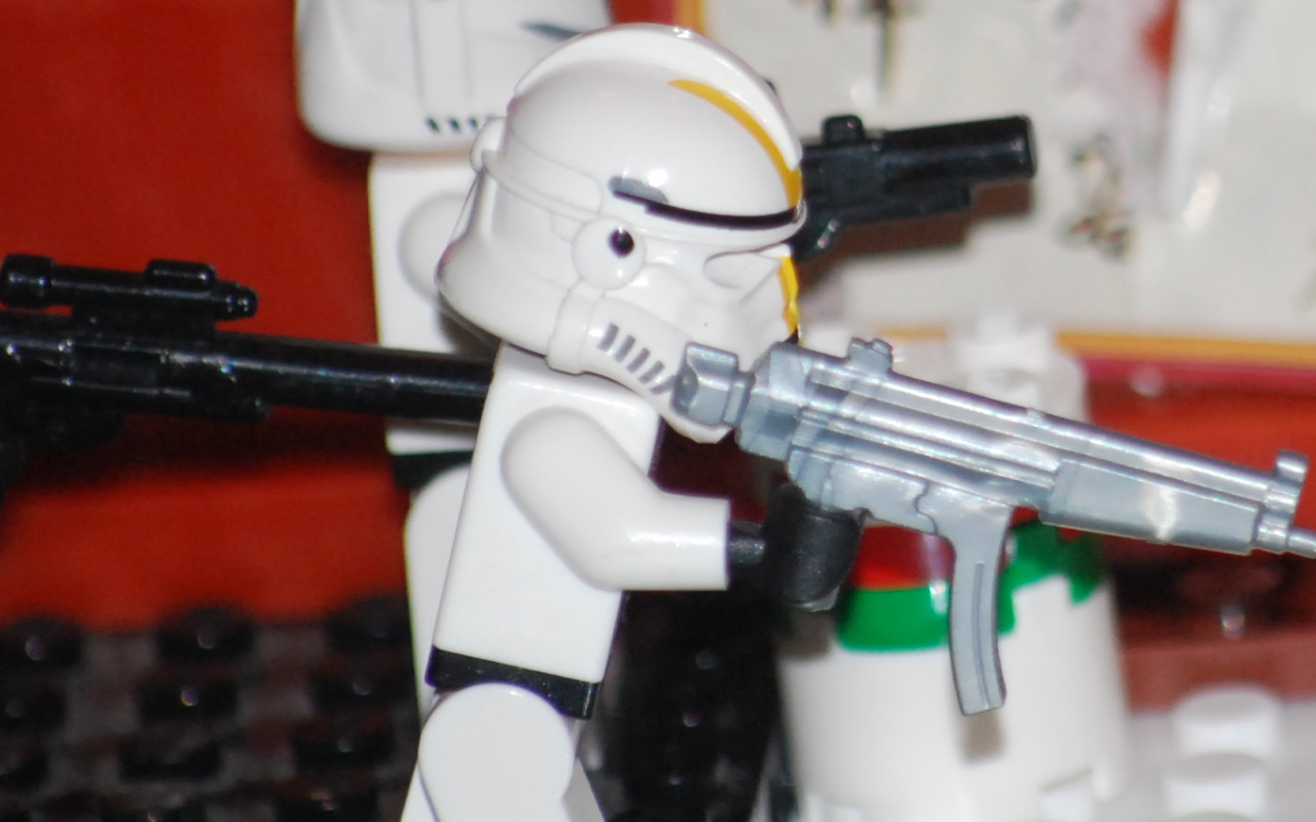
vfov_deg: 1.9
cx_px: 1128
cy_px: 141
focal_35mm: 680
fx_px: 24389
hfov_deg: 3.1
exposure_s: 1/200
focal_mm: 160
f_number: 5.3
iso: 800
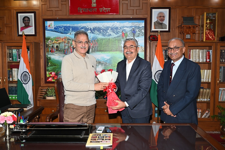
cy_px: 75
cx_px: 112
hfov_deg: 55.1
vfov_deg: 38.3
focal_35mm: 34
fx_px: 216
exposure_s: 1/125
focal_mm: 34.5
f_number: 6.3
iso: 640
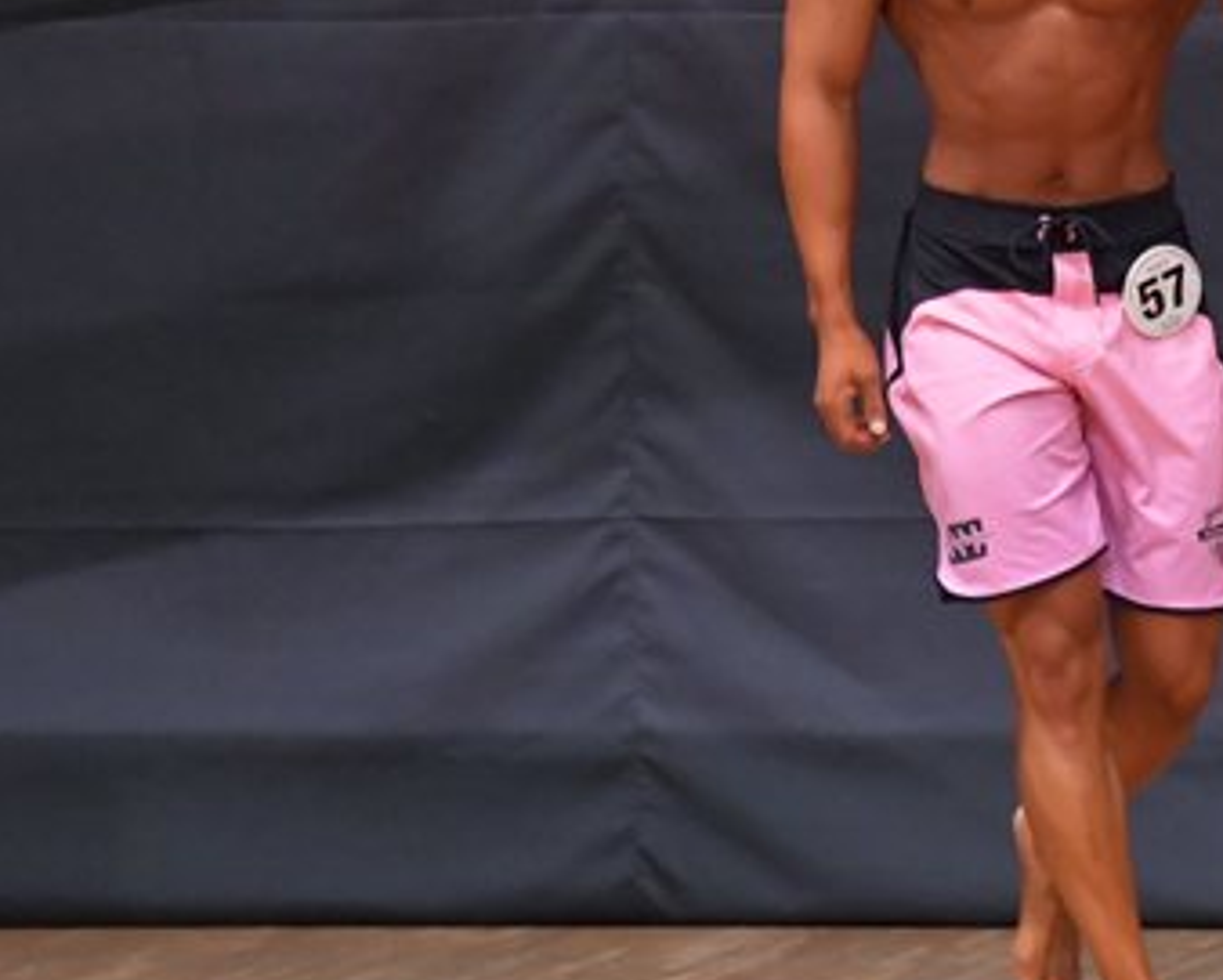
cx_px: 1105
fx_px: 24526
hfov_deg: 2.9
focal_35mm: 677
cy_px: 289
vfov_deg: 2.3
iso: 6400
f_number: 5.6
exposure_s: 1/400
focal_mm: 210
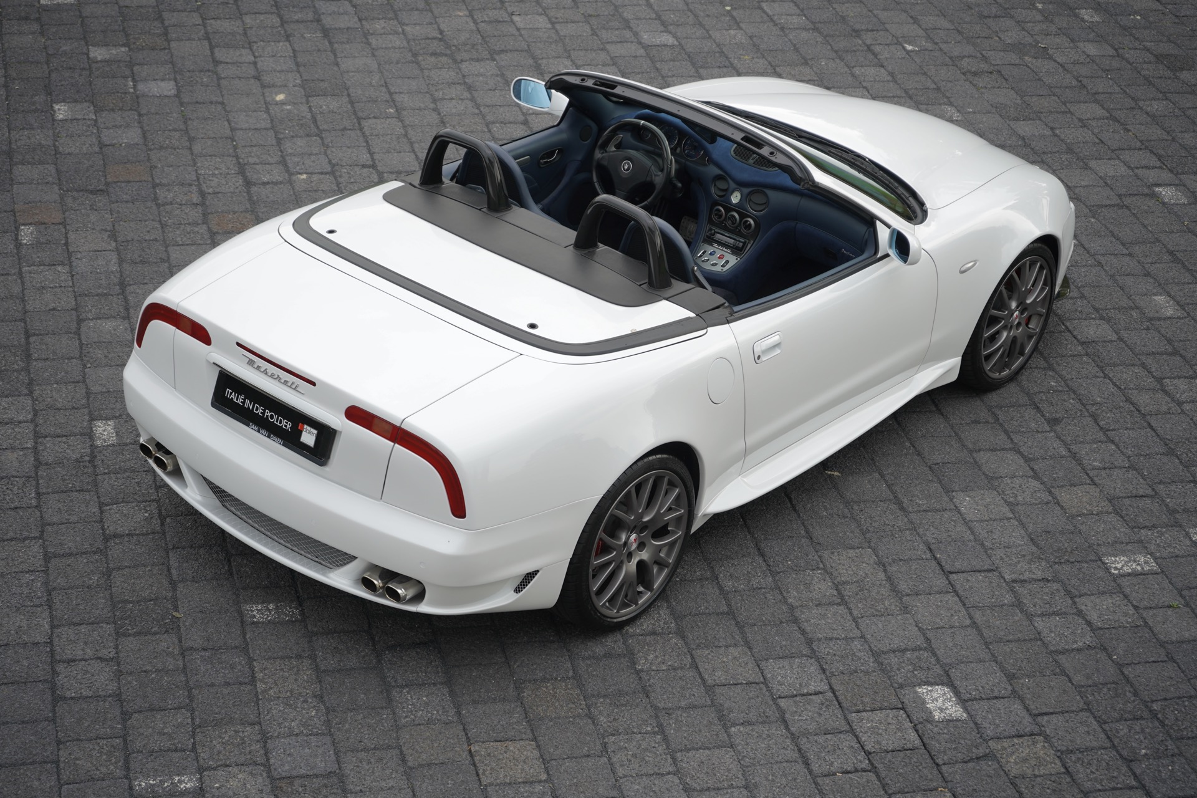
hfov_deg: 28.8
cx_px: 598
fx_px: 2327
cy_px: 399
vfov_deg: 19.5
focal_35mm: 70
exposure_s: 1/200
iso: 100
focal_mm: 70
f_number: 6.3
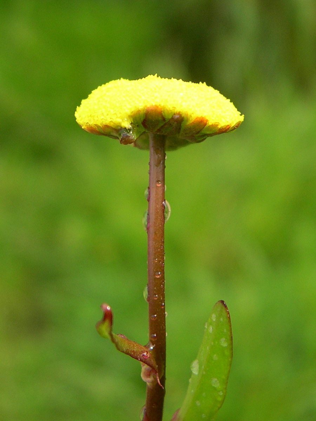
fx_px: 463
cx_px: 158
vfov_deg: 49.0
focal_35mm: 38
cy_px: 210
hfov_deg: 37.7
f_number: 2.8
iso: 100
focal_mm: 8
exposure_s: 1/453
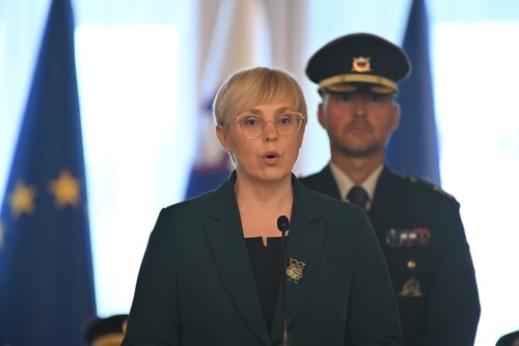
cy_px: 173
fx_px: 7206
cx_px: 260
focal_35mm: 500
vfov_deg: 2.7
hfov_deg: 4.1
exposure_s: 1/200
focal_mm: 500
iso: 5000
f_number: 5.6
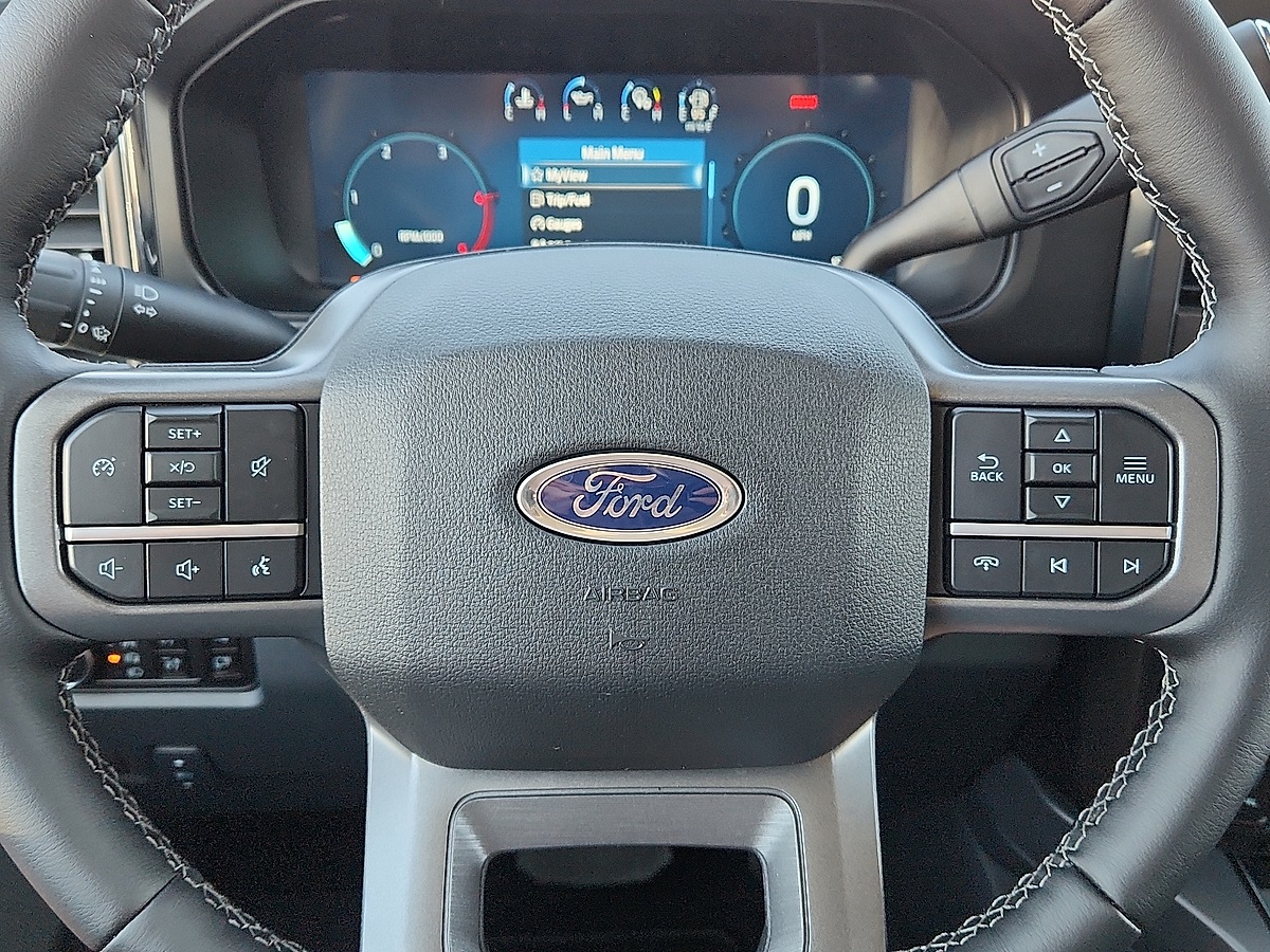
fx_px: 844
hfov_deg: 73.9
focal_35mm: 23
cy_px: 476
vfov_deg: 58.9
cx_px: 635
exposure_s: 1/59.2
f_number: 1.8
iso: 120
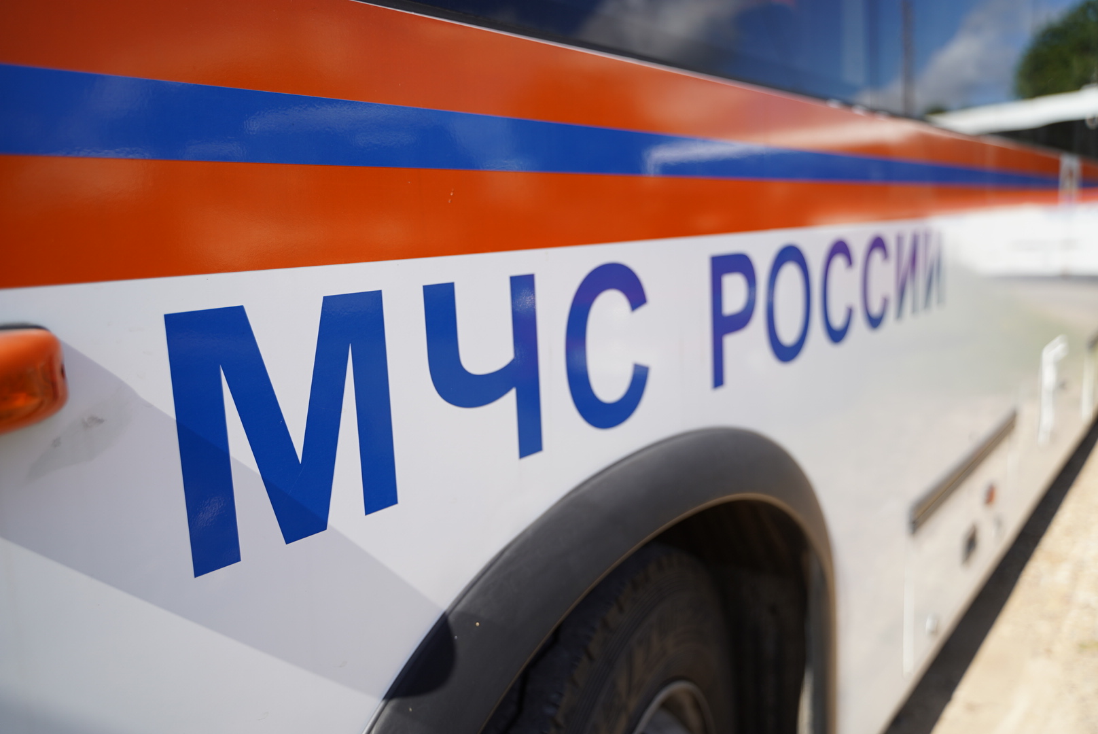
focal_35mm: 28
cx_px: 549
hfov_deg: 65.4
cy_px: 367
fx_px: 855
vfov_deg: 46.5
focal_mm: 28
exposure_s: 1/1250
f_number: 2.8
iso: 100
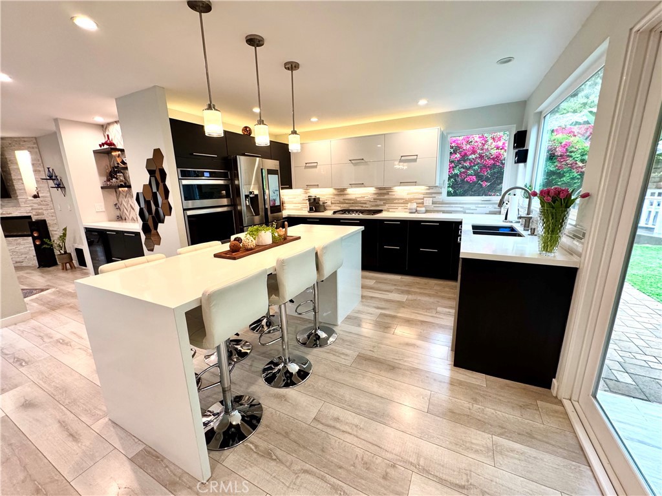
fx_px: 268
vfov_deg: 85.7
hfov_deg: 102.1
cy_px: 248
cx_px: 331
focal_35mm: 14
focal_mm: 2.22
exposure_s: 1/120
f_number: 2.2
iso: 250
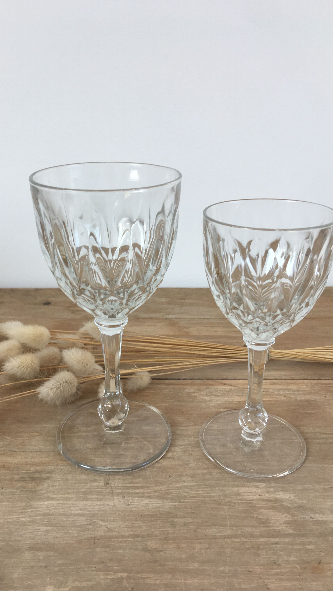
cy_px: 293
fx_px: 502
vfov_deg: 61.0
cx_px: 136
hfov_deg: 36.6
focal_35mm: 32
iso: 40
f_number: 2.2
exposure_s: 1/100
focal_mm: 4.15
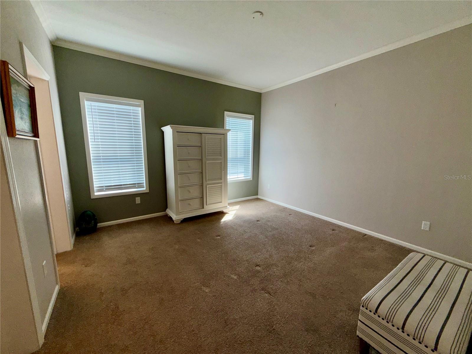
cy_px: 177
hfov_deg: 102.1
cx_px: 236
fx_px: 191
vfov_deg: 85.7
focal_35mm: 14
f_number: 2.2
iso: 20
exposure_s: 1/122
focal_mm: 2.22
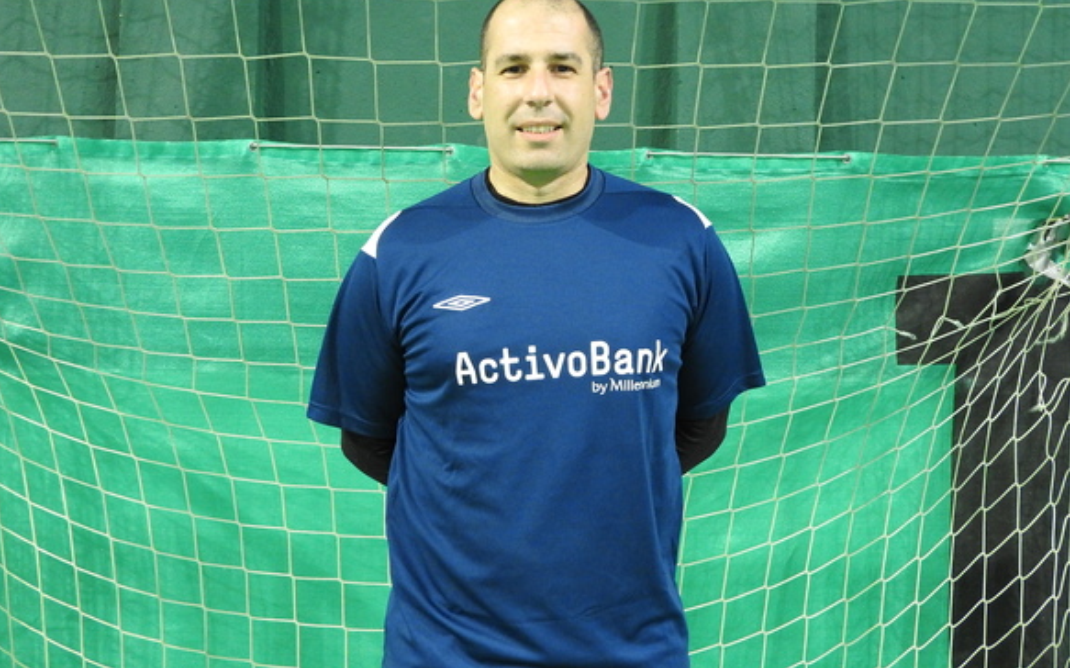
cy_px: 301
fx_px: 1049
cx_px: 525
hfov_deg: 54.0
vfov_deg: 35.3
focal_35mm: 36
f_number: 3.6
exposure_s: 1/8
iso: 800
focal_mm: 5.9
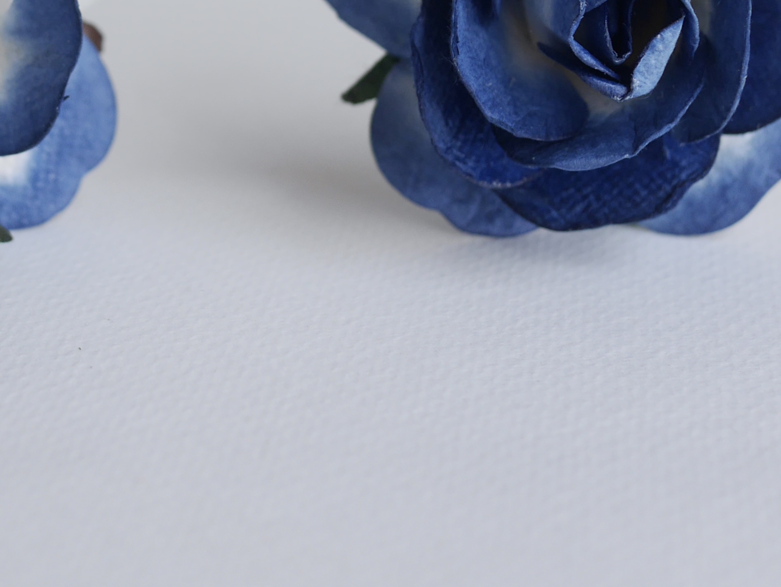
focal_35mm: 97
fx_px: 2189
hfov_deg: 19.9
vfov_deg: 14.9
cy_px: -34
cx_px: 102
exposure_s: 1/320
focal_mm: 20
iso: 200
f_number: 2.8
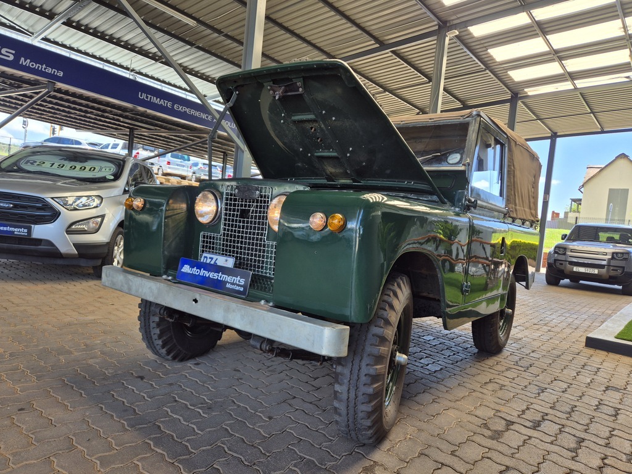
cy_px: 237
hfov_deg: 73.9
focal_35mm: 23
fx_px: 420
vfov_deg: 58.9
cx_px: 316
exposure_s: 1/222
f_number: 1.8
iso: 25
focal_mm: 5.4
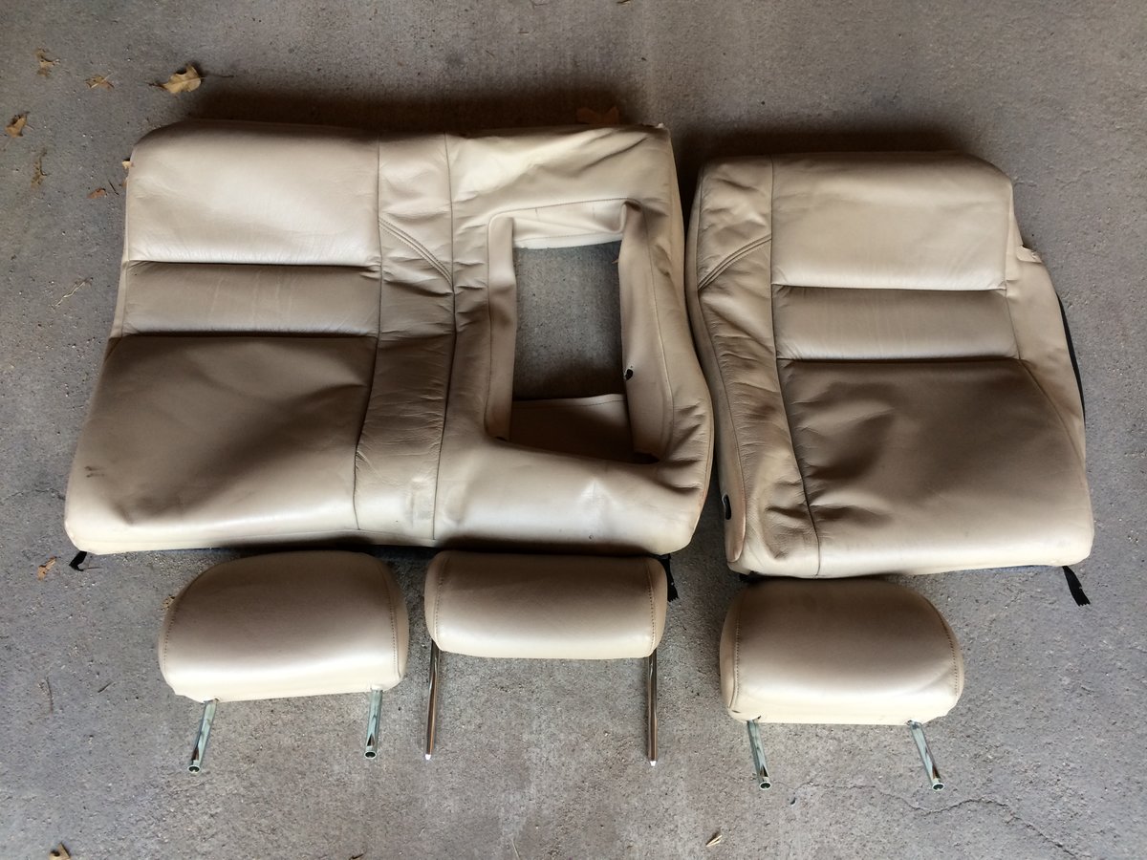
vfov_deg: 46.8
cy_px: 430
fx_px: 994
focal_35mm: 30
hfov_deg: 60.0
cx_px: 574
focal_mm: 4.12
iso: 80
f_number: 2.2
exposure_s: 1/30
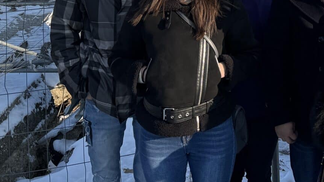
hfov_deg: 26.4
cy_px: -94
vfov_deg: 14.4
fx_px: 670
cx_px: 283
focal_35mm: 78
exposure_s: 1/2710
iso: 80
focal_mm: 6.86
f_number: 1.78
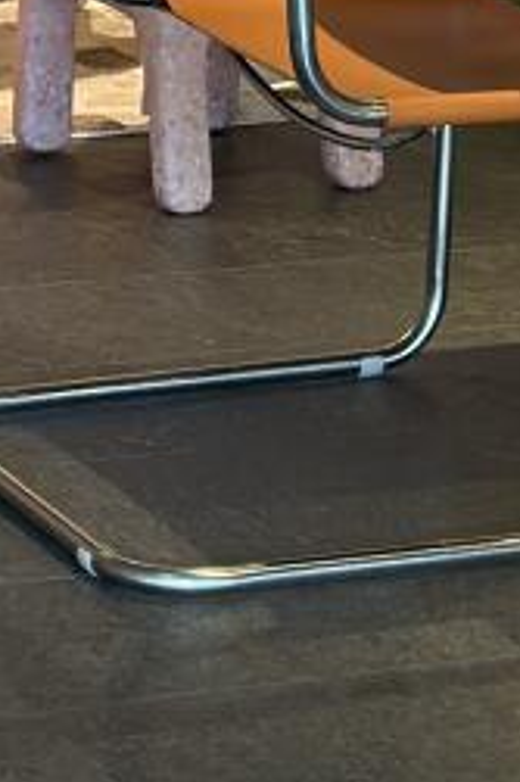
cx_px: -3
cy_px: -718
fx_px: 4599
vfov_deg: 9.2
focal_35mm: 212
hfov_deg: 6.4
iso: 125
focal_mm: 6.86
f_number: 1.78
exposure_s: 1/60
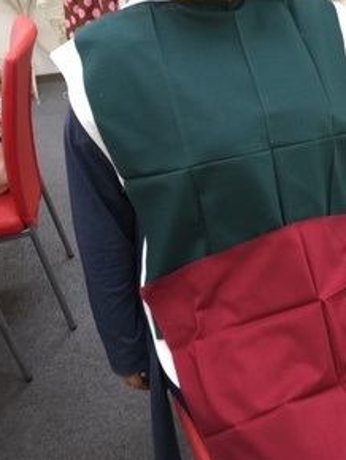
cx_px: 229
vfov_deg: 46.0
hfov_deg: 35.7
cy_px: 152
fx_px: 532
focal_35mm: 40
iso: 50
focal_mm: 4.15
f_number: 2.2
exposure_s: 1/30
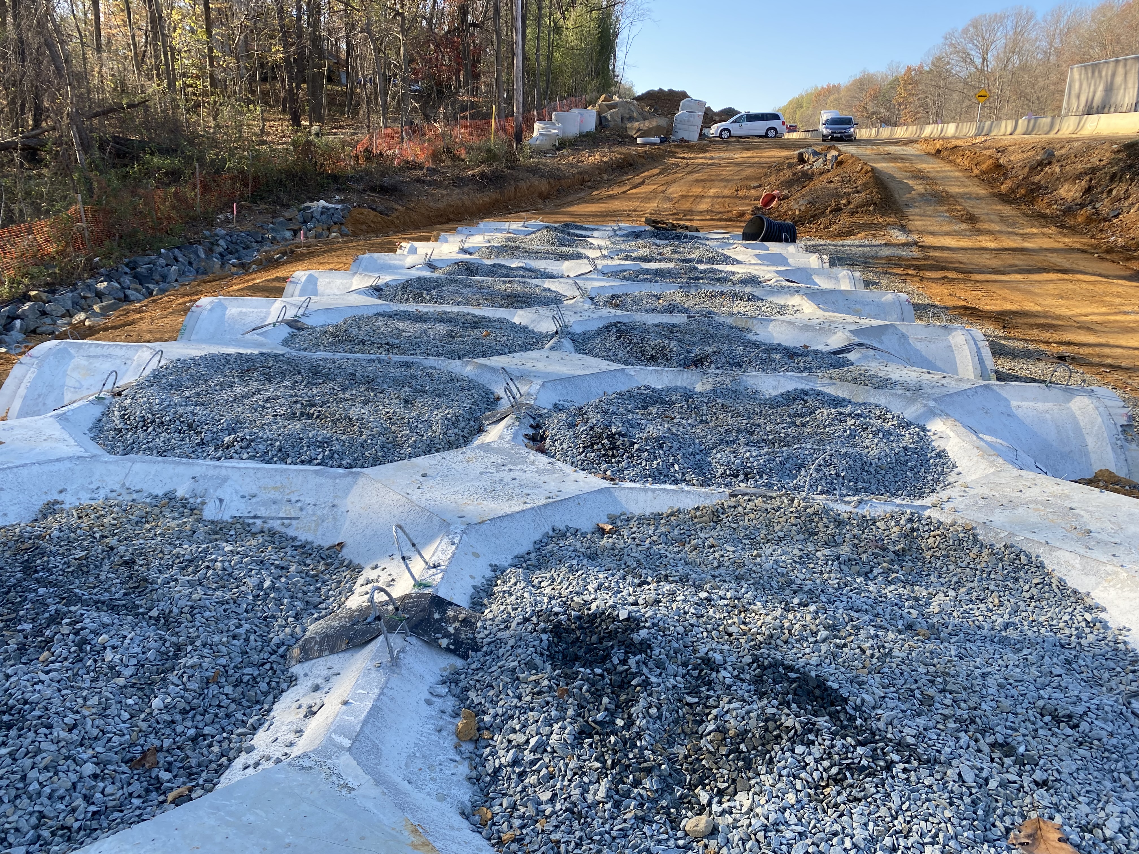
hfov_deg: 67.3
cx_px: 570
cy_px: 427
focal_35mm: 26
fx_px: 856
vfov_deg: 53.1
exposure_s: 1/499
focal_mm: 4.25
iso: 32
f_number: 1.8
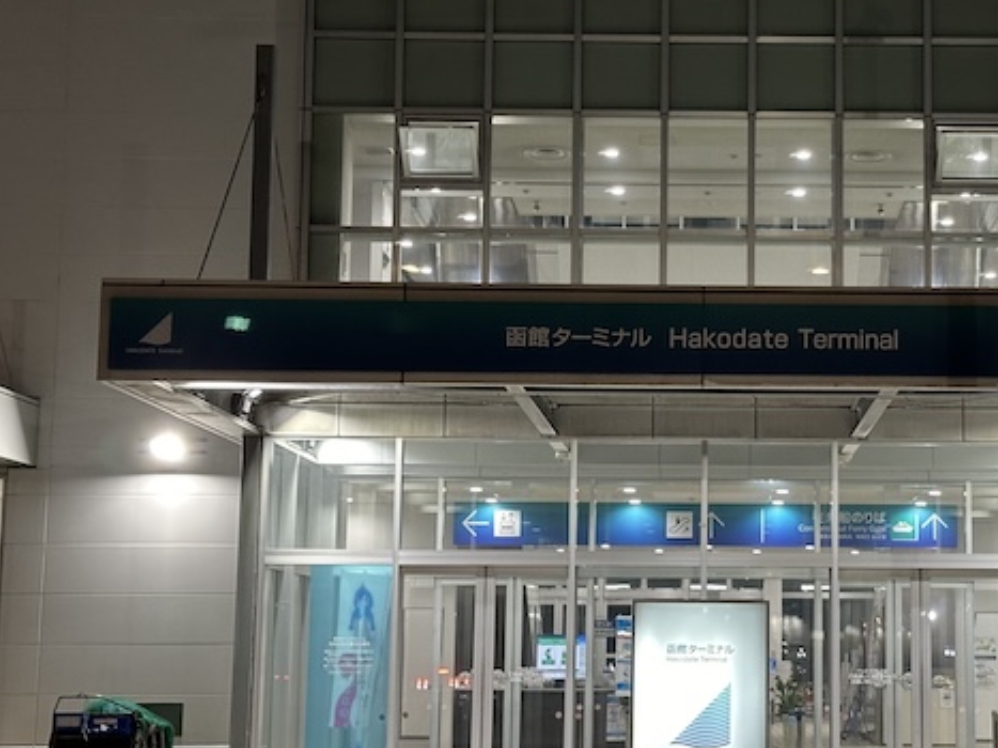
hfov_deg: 26.0
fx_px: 2133
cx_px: 737
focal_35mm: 74
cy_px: 380
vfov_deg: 19.9
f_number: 1.78
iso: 160
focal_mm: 6.86
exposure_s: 1/50
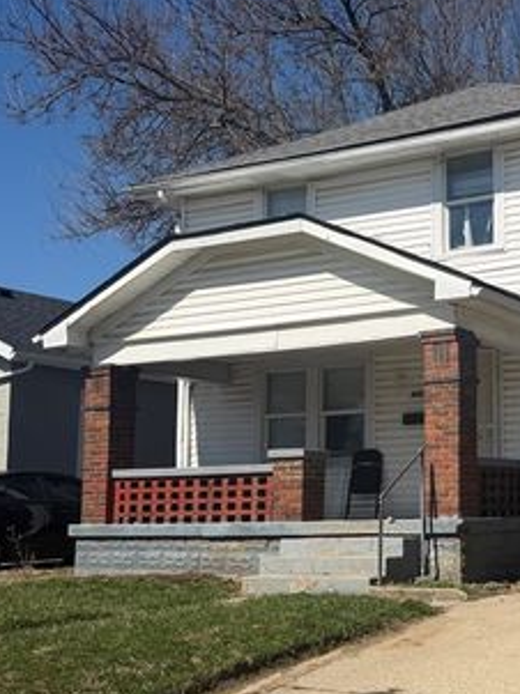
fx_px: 1063
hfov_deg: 26.4
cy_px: 399
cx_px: 490
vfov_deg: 36.1
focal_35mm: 53
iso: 80
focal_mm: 6.76
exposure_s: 1/8130
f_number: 1.78
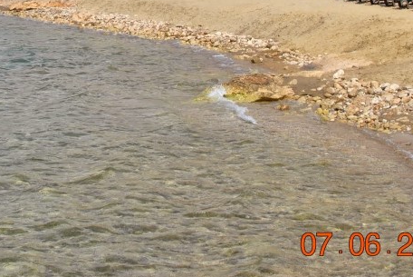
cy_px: -52
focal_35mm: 83
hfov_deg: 24.3
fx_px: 953
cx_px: 137
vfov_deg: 15.9
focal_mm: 22
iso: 100
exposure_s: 1/320
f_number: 9
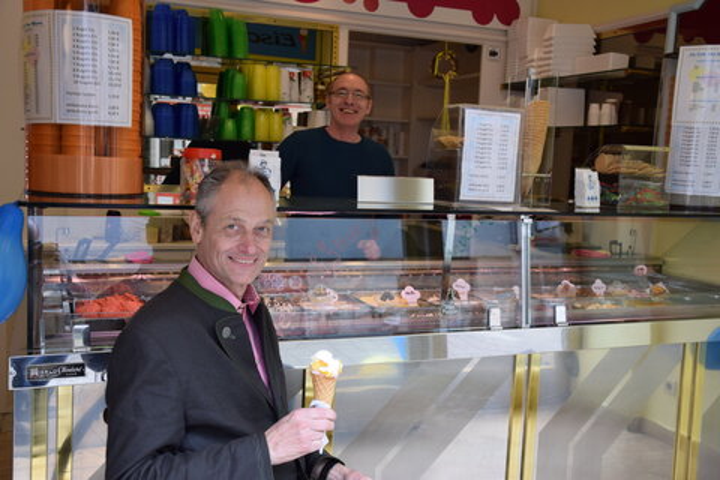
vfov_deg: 35.5
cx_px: 360
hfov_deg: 51.3
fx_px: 750
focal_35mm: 38
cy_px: 240
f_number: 5.6
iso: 400
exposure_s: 1/125
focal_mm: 25
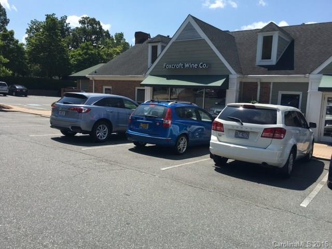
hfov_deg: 61.7
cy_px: 124
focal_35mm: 29
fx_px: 278
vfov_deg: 48.2
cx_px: 166
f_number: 2.2
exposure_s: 1/1425
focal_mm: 4.15
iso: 25
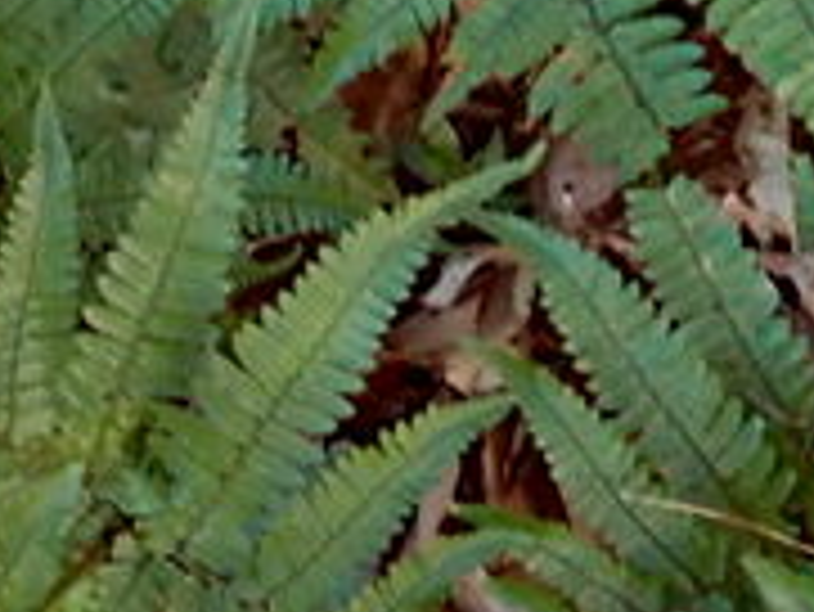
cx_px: 126
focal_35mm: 162
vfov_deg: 9.2
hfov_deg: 12.1
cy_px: 466
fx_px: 3812
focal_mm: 5.4
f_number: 2.3
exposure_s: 1/30
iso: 640
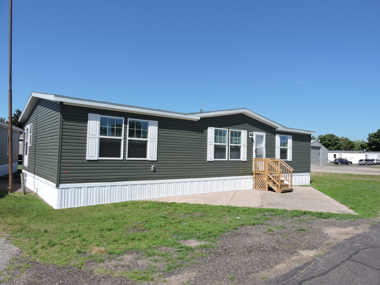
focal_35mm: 24
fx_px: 263
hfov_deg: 71.6
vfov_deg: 56.8
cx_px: 190
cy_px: 142
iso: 100
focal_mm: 4.3
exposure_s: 1/1250
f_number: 3.3
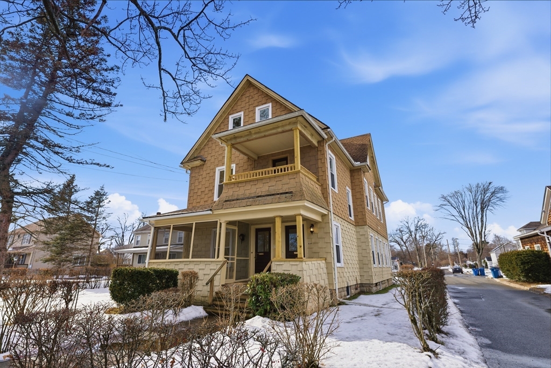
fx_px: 270
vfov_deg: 68.6
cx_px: 276
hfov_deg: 91.3
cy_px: 184
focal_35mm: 18
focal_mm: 17.6
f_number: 7.1
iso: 100
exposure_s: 1/1600
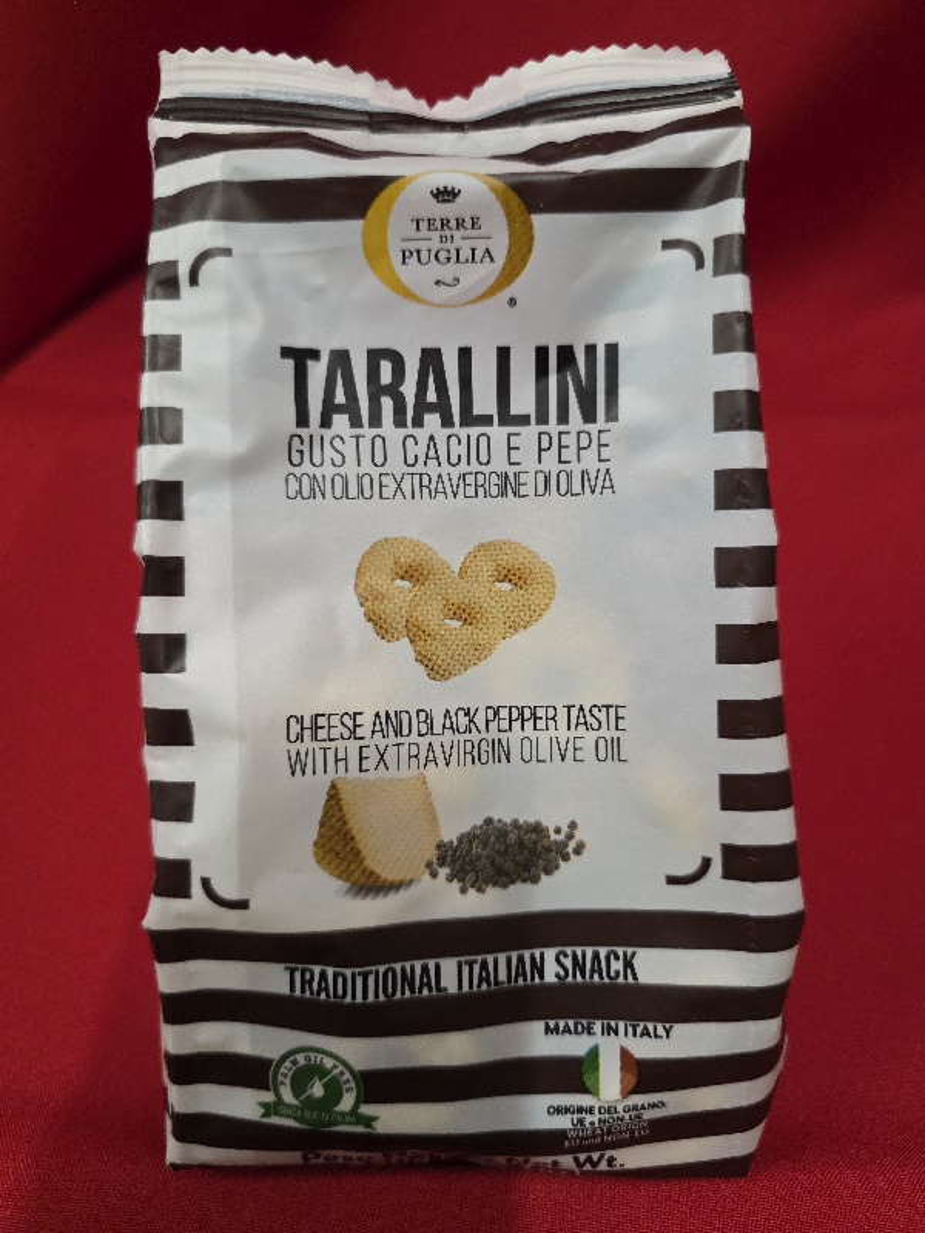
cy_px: 616
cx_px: 462
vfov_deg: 73.9
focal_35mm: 23
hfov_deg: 58.9
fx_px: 819
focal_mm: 6.3
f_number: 1.7
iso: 500
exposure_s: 1/101
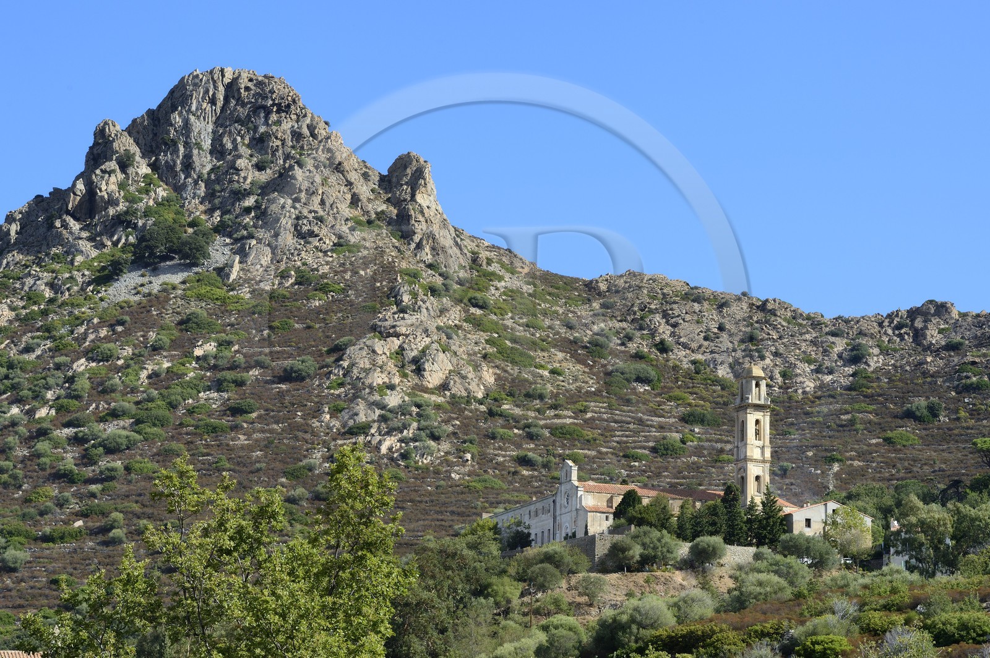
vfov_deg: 14.8
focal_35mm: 92
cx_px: 495
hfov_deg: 22.2
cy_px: 329
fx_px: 2528
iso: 200
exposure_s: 1/250
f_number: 13
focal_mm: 92
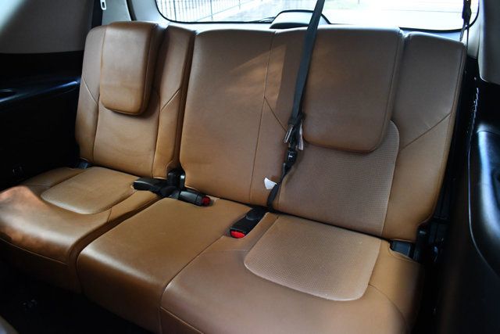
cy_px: 167
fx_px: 375
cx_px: 250
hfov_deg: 67.4
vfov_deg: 48.0
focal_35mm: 27
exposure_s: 1/100
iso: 3200
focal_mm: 18
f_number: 3.5
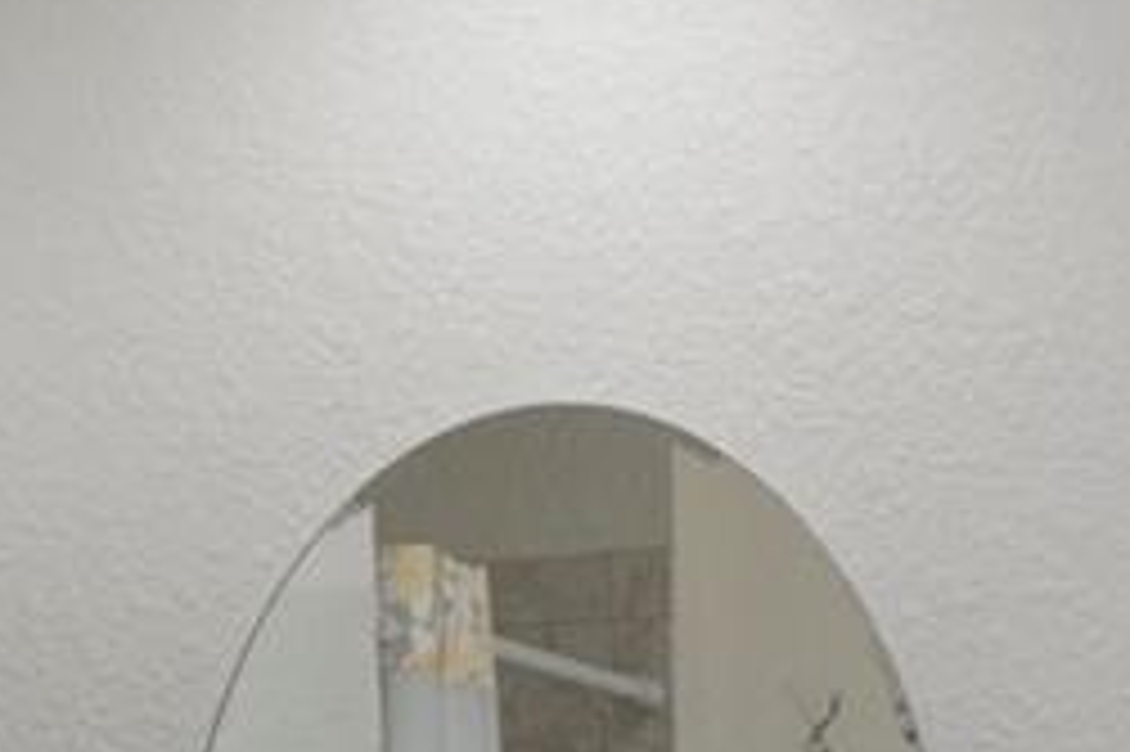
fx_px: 3895
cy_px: 1612
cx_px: 1189
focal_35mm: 124
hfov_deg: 16.1
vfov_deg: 10.0
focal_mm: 13
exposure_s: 1/10
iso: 320
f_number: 8
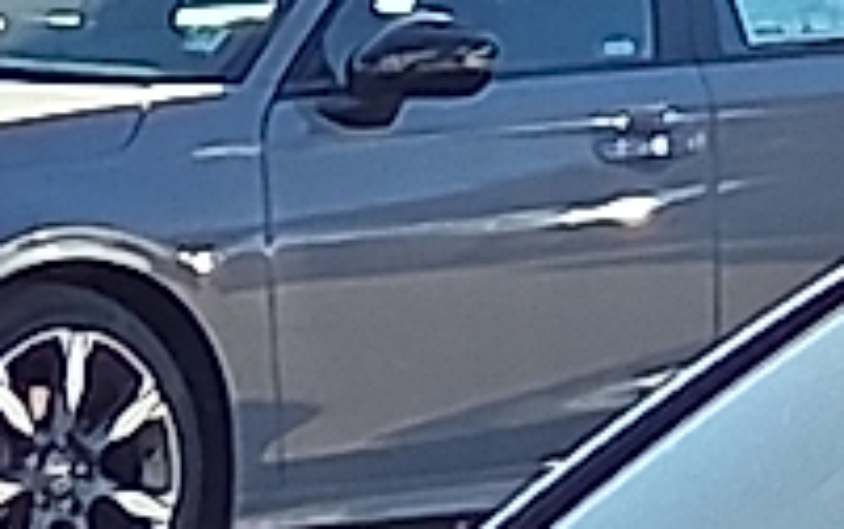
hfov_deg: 5.5
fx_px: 8748
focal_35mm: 380
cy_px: 1747
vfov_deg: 3.4
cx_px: 1323
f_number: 1.8
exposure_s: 1/909
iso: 25
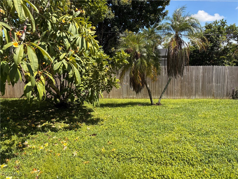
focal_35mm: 26
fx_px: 179
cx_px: 119
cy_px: 90
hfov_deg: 67.3
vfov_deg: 53.1
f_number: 1.6
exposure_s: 1/1953
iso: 50
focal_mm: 5.96
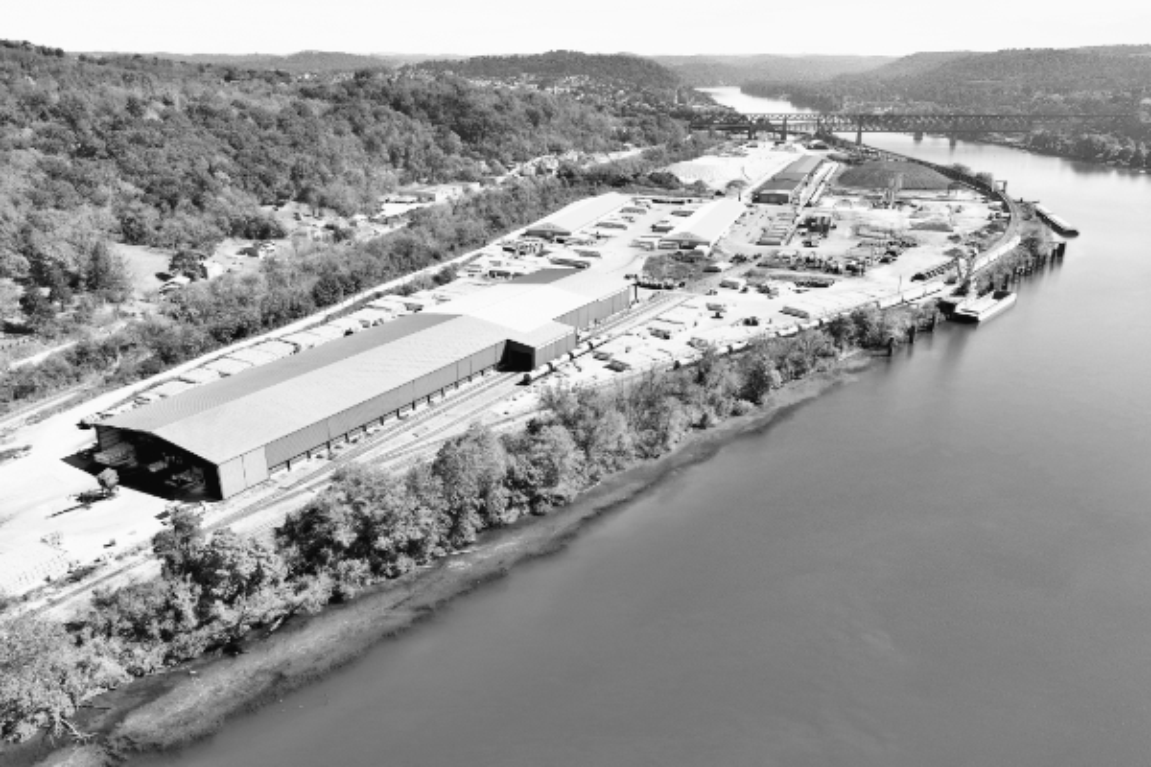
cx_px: 576
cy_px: 384
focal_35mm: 29
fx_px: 927
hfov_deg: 63.7
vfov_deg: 45.0
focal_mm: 10.6
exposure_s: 1/2227
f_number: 2.8
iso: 100
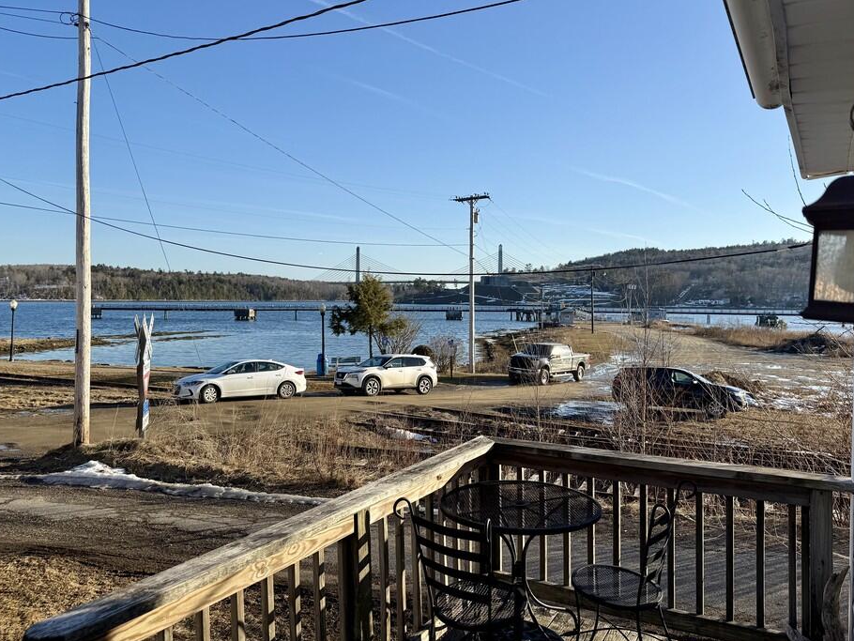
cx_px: 441
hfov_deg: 65.3
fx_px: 666
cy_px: 299
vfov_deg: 51.3
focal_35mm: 27
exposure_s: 1/4167
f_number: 1.78
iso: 80
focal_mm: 6.76
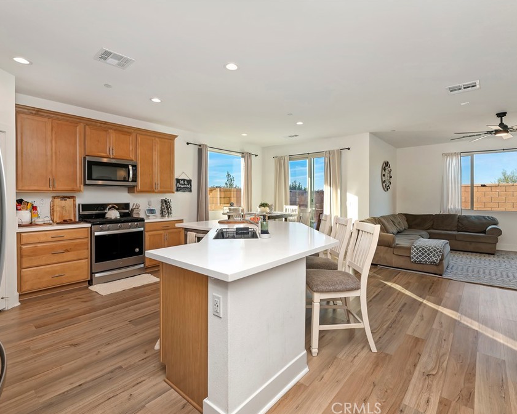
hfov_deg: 93.0
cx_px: 275
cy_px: 207
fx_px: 245
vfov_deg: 80.4
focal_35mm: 16
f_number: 10
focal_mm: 14
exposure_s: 1/40
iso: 500
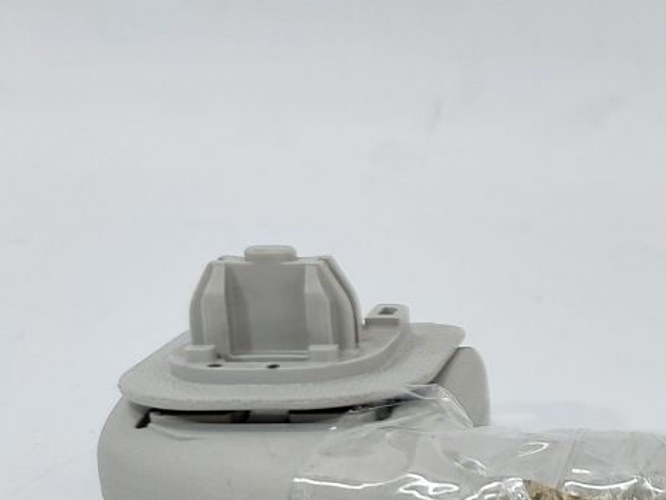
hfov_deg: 23.1
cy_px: 330
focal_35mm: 71
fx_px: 1366
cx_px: 946
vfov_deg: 20.7
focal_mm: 5.23
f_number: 1.8
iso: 100
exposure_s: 1/50
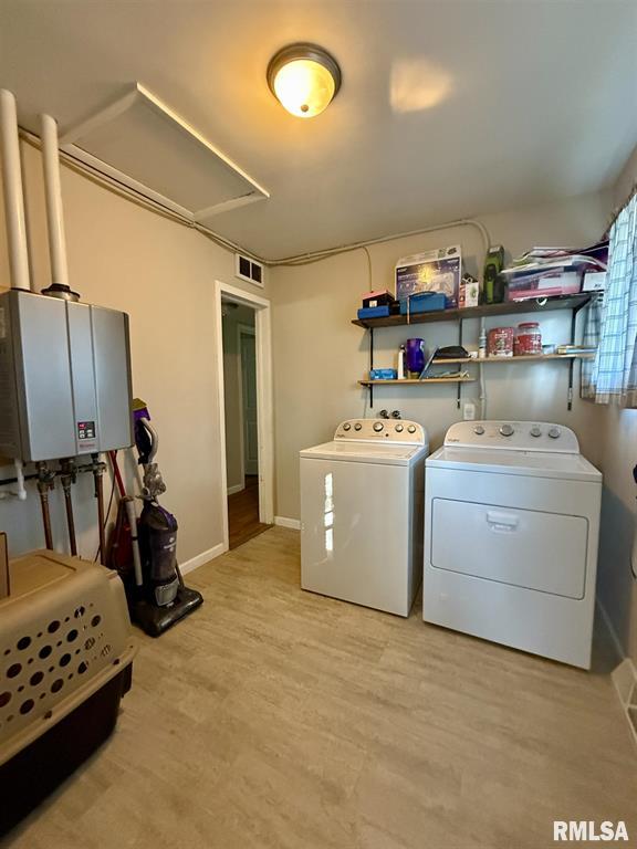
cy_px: 424
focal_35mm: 14
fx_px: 344
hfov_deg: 85.7
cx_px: 318
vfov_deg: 102.1
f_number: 2.2
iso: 800
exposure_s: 1/60
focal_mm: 2.22
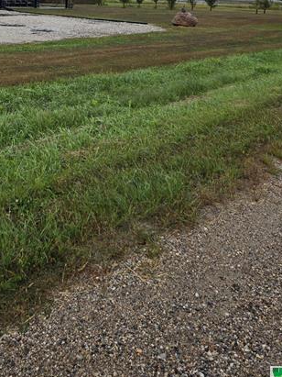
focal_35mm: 43
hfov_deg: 32.0
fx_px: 467
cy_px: 37
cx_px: 29
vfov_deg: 40.5
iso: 25
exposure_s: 1/393
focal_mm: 5.4
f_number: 1.8
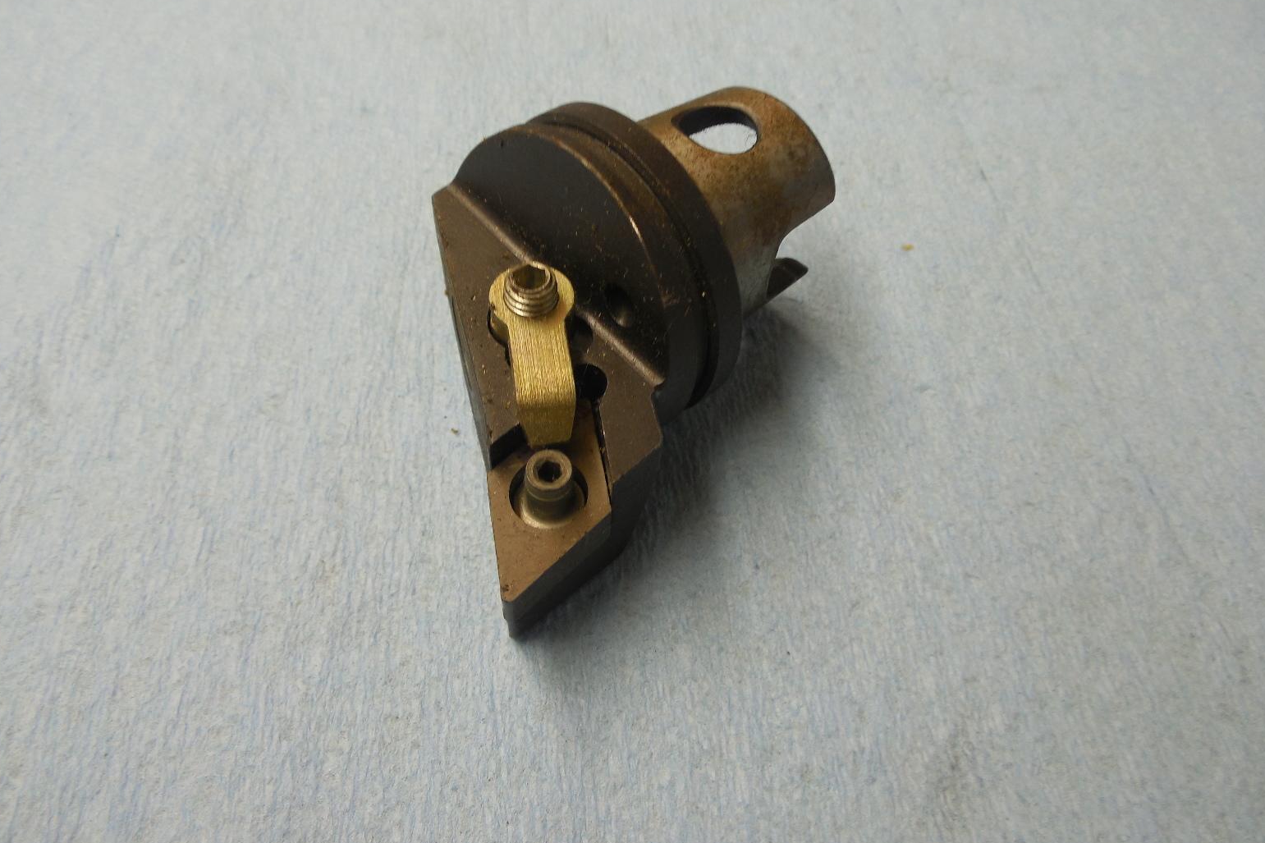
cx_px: 631
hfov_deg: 67.4
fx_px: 949
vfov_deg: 47.8
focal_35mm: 27
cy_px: 363
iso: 125
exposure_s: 1/40
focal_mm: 4.5
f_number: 3.3
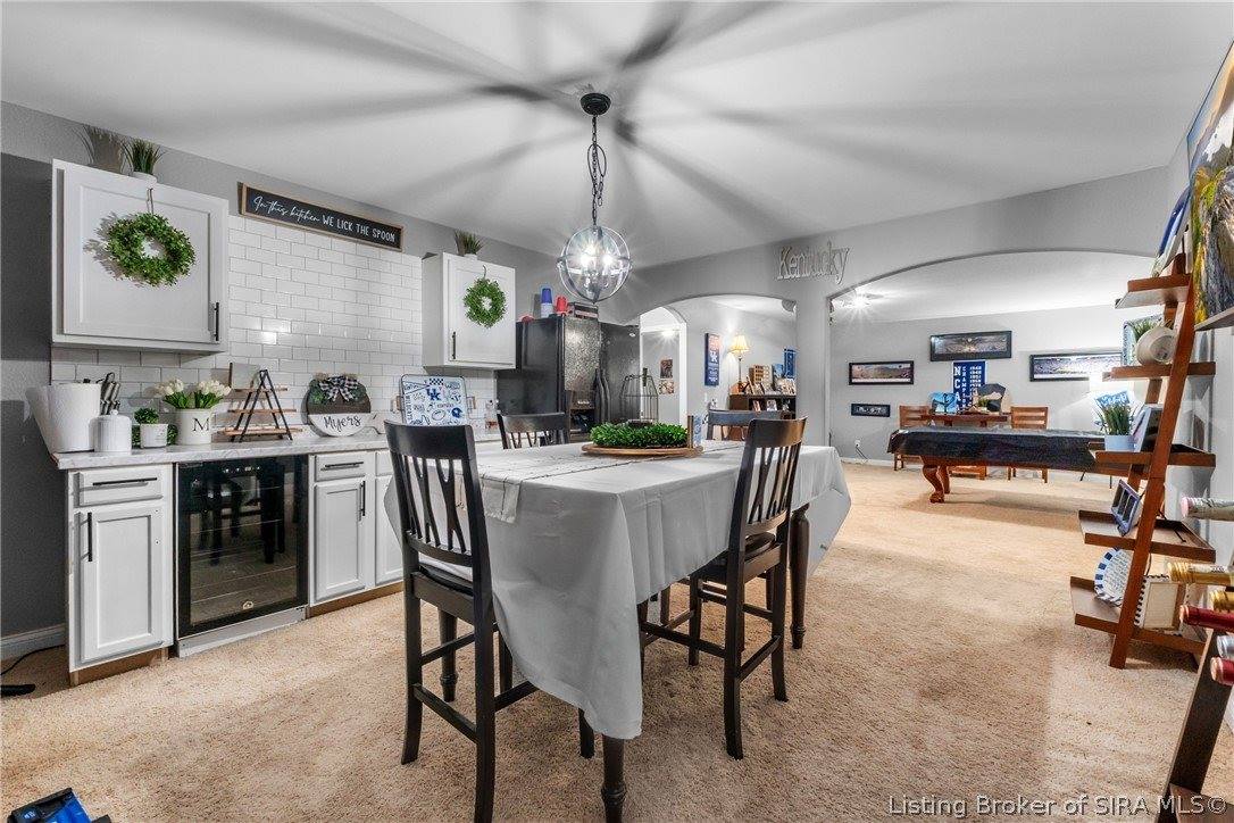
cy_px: 412
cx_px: 617
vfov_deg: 77.3
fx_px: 514
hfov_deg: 100.4
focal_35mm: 15
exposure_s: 1/1.67
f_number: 11
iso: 400
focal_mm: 10
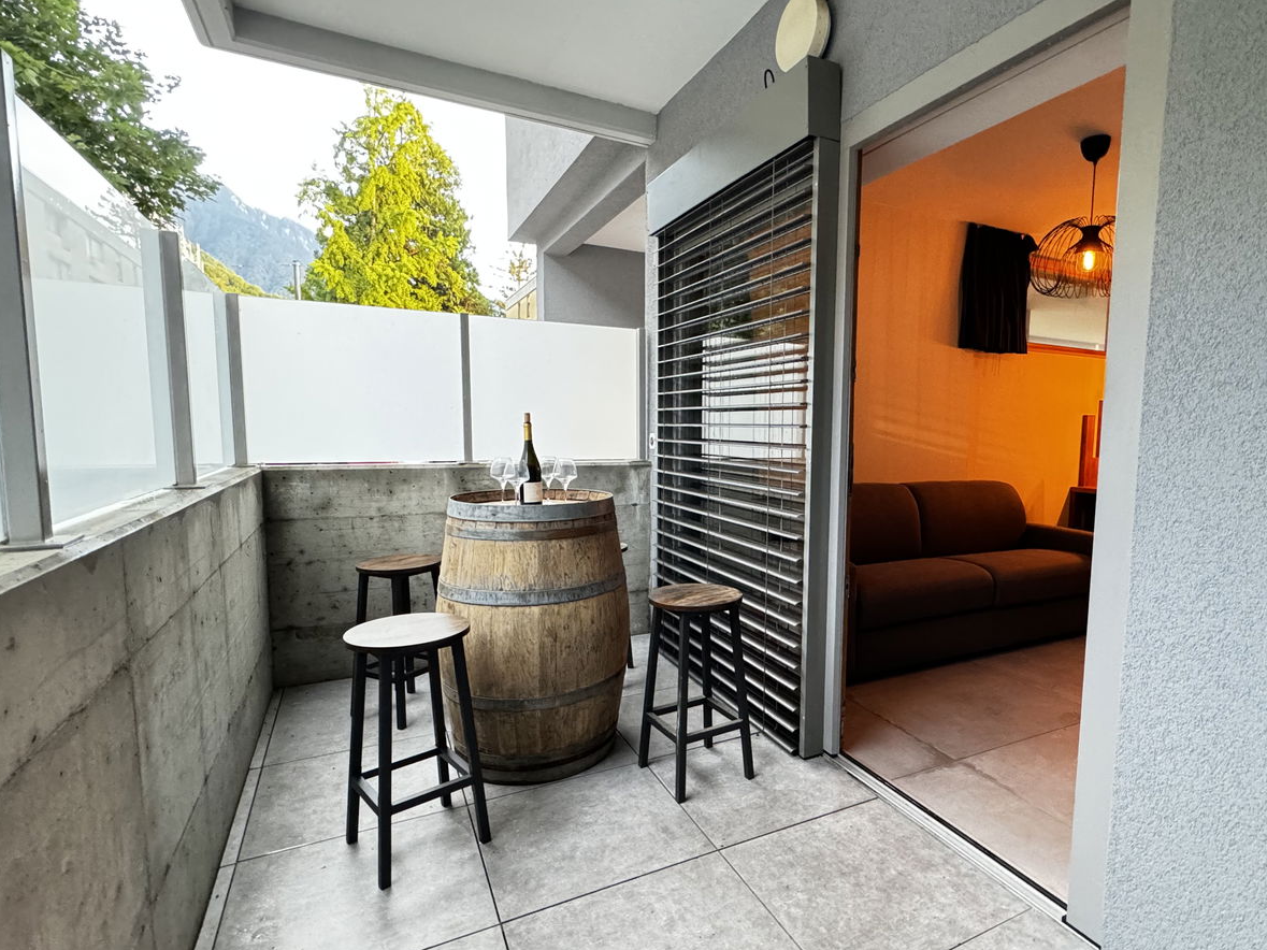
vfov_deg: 68.6
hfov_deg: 83.8
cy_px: 498
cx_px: 751
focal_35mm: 19
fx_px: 695
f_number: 2.2
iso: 1000
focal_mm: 2.22
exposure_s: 1/50
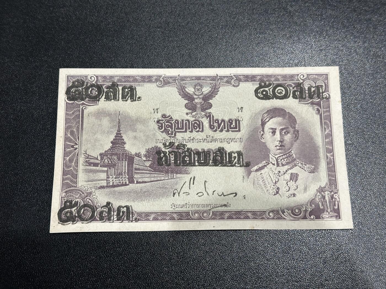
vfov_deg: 30.3
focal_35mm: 48
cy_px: 144
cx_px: 193
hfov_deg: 39.7
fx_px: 535
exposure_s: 1/50
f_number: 1.78
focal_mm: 6.86
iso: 125
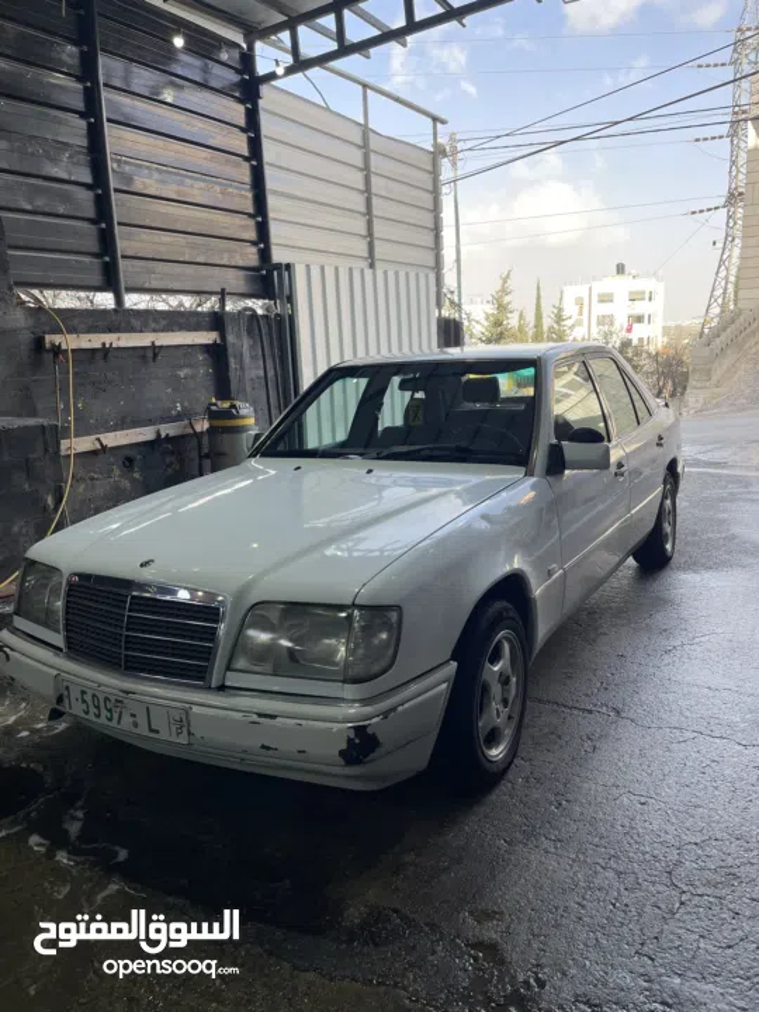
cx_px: 380
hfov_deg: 54.9
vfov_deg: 69.4
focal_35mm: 25
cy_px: 506
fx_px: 731
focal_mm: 5.1
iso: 32
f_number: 1.6
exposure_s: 1/415
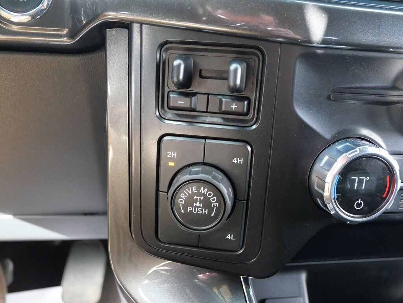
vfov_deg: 46.8
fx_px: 349
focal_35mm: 30
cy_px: 152
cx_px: 202
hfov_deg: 60.0
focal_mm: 15
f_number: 3.8
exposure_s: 1/60
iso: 1000
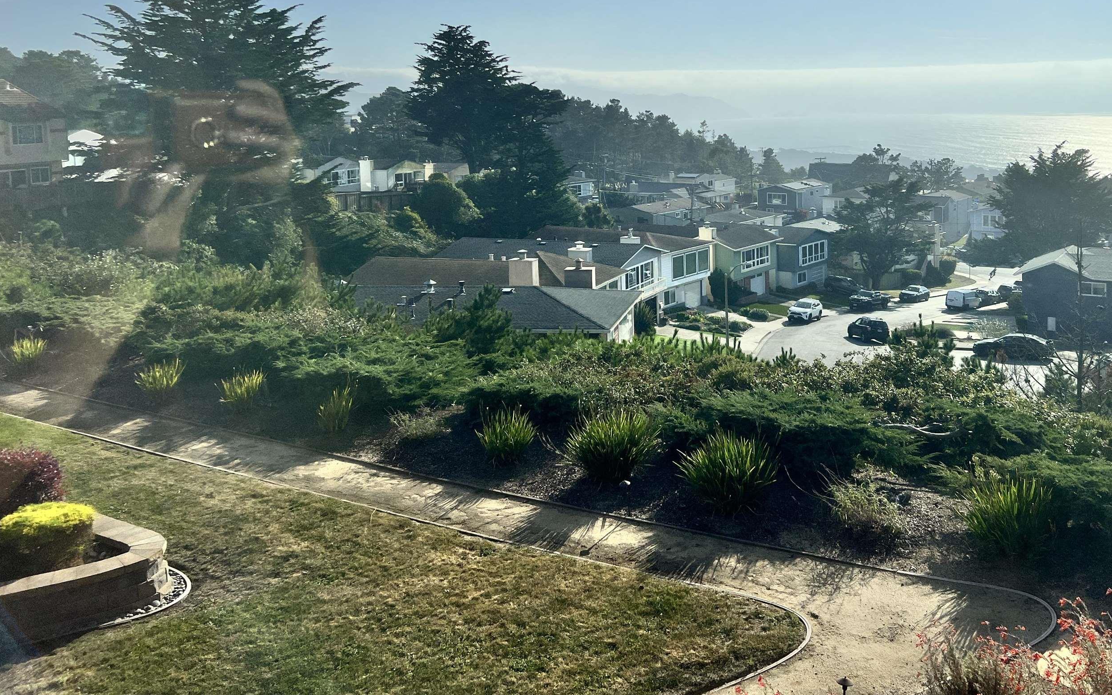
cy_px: 182
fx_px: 1030
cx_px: 677
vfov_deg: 36.5
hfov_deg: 56.2
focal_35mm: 34
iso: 50
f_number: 1.5
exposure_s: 1/11364
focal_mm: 5.7
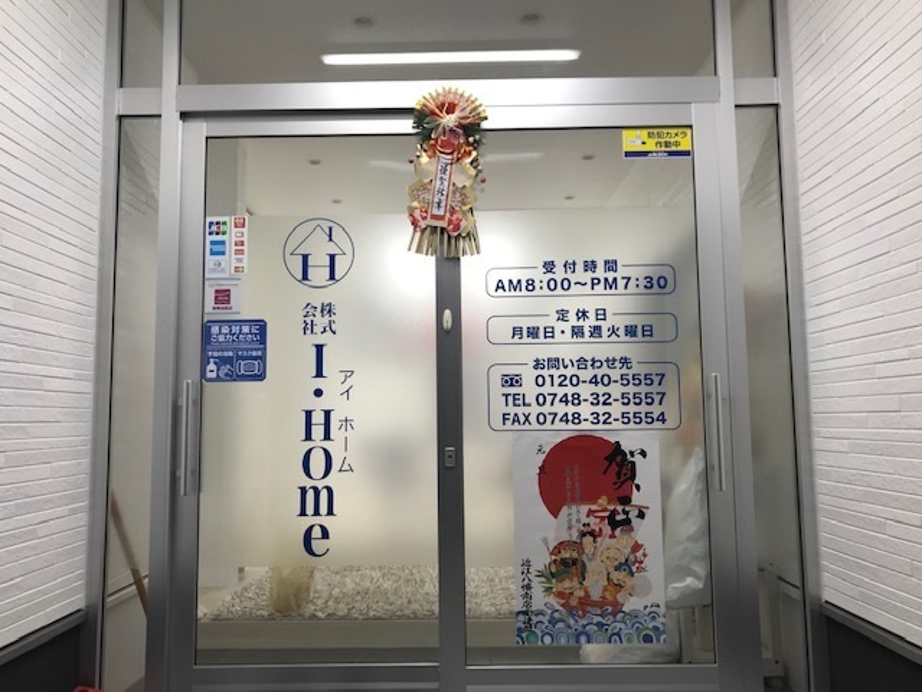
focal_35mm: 28
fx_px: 746
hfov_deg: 63.4
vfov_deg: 49.7
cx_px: 461
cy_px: 346
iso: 32
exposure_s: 1/60
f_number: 1.8
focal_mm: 3.99
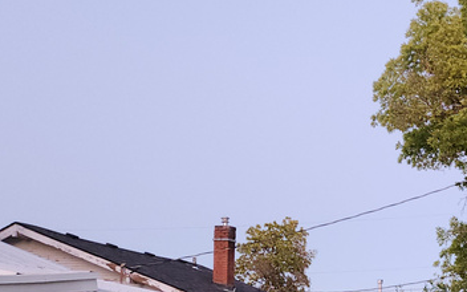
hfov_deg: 25.9
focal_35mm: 74
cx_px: 501
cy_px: 317
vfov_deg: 17.1
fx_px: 942
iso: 200
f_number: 1.8
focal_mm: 5
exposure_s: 1/10
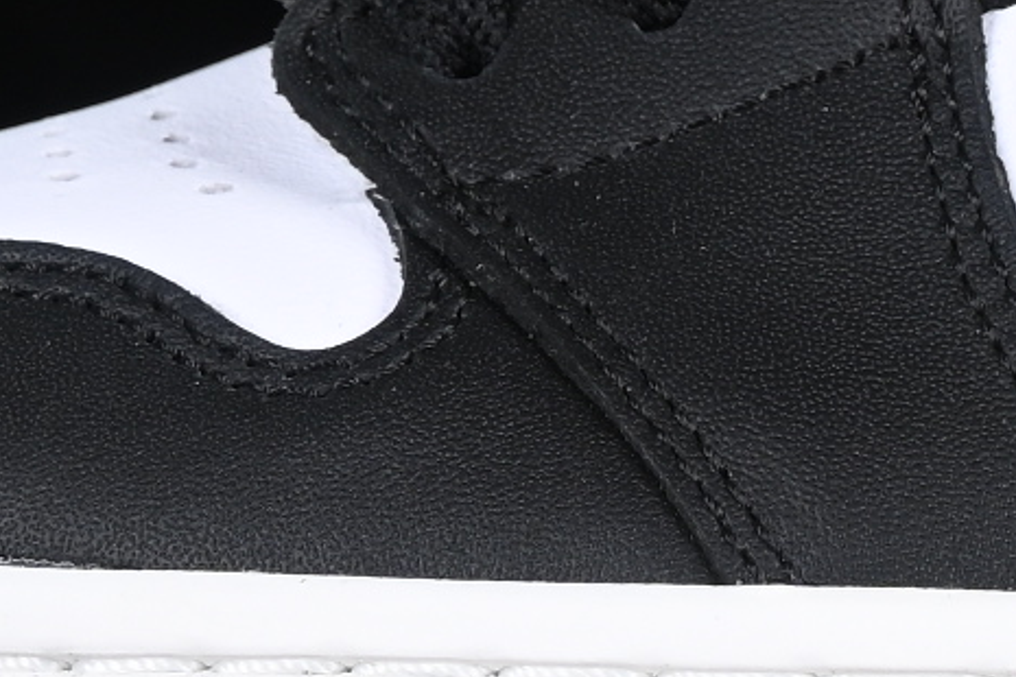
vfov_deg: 3.1
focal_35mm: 449
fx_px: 12671
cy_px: -227
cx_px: 1221
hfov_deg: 4.6
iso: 160
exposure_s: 1/80
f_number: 7.1
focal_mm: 50
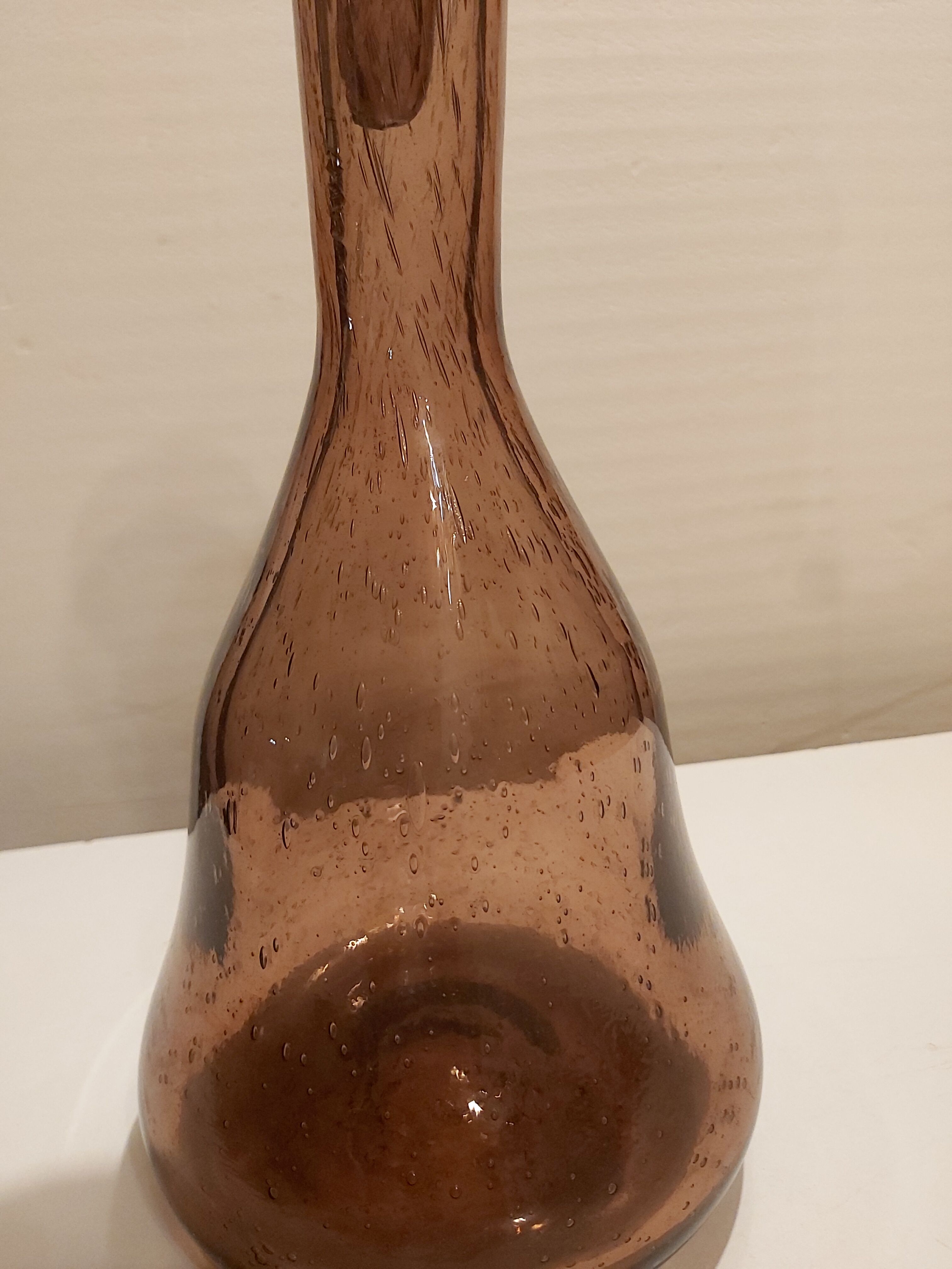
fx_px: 953
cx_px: 476
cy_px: 634
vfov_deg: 67.3
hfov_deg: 53.1
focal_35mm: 26
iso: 400
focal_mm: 3.92
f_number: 1.7
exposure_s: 1/33
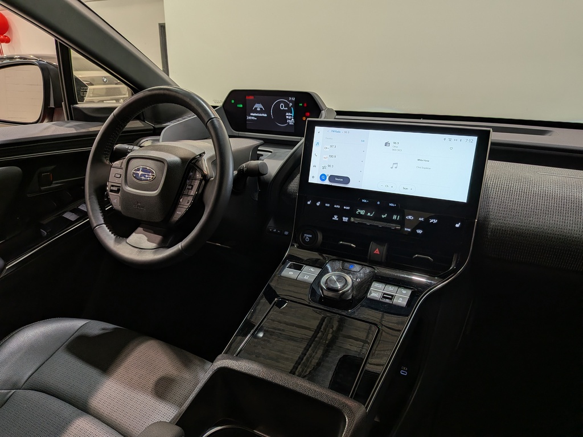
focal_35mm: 24
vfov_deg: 56.8
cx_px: 292
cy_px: 218
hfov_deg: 71.6
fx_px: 404
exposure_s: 1/50
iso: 30
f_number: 1.7
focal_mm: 4.53
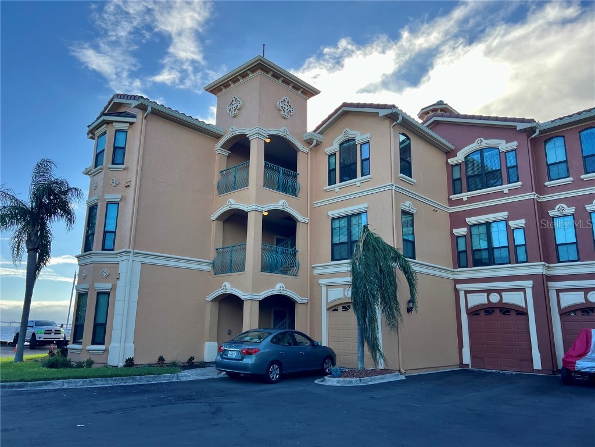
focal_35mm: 26
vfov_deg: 53.1
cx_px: 298
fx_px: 447
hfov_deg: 67.3
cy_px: 224
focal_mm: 5.7
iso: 50
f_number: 1.5
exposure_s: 1/1209
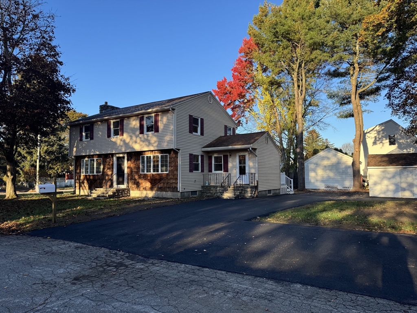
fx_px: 289
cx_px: 208
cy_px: 156
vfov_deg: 56.8
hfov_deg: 71.6
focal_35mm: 24
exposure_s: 1/1366
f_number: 1.78
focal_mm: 6.76
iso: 80
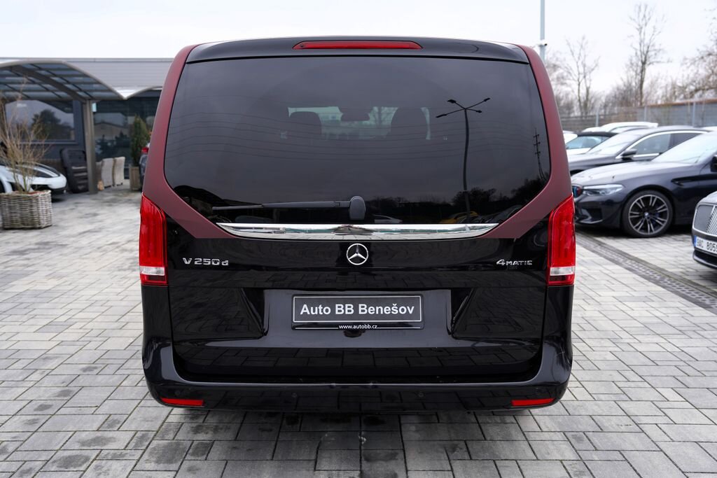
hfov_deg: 55.8
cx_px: 358
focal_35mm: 34
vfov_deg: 38.9
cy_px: 239
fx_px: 677
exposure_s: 1/60
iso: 100
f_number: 4
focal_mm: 34
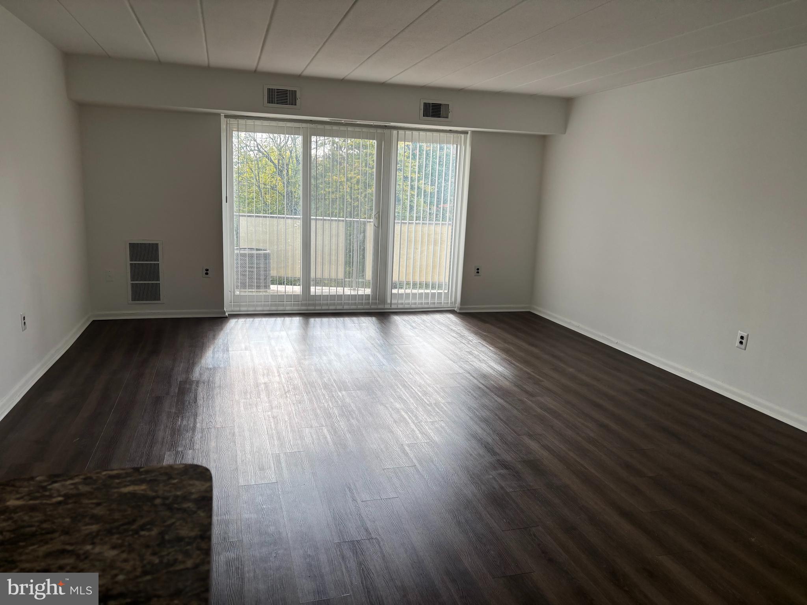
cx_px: 404
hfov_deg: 67.3
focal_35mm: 26
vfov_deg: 53.1
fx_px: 606
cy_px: 302
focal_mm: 5.96
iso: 40
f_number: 1.6
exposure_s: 1/218
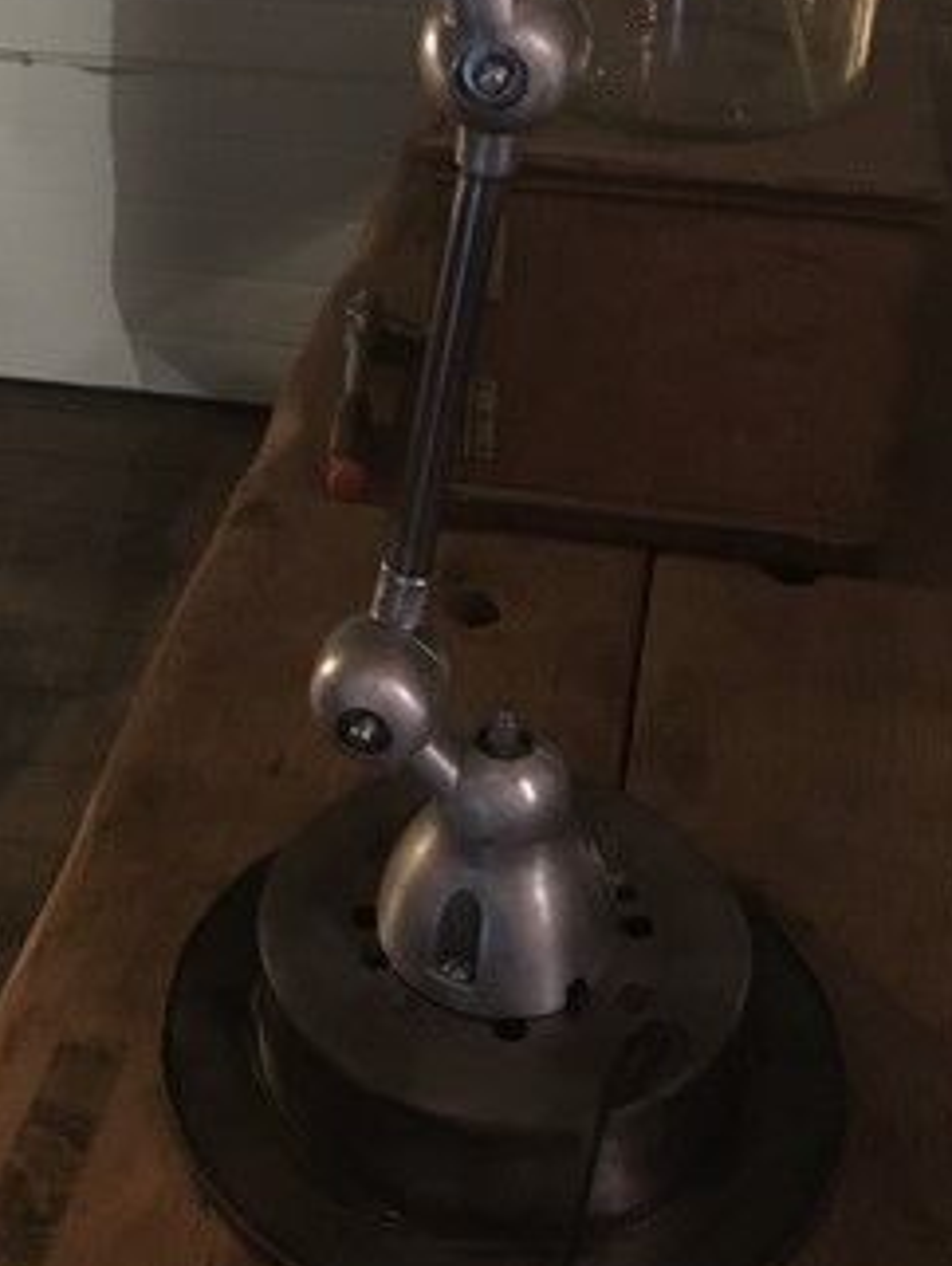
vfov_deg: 34.7
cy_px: 303
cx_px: 220
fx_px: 1978
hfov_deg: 26.7
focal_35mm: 54
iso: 500
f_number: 2.2
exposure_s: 1/17
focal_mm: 4.15
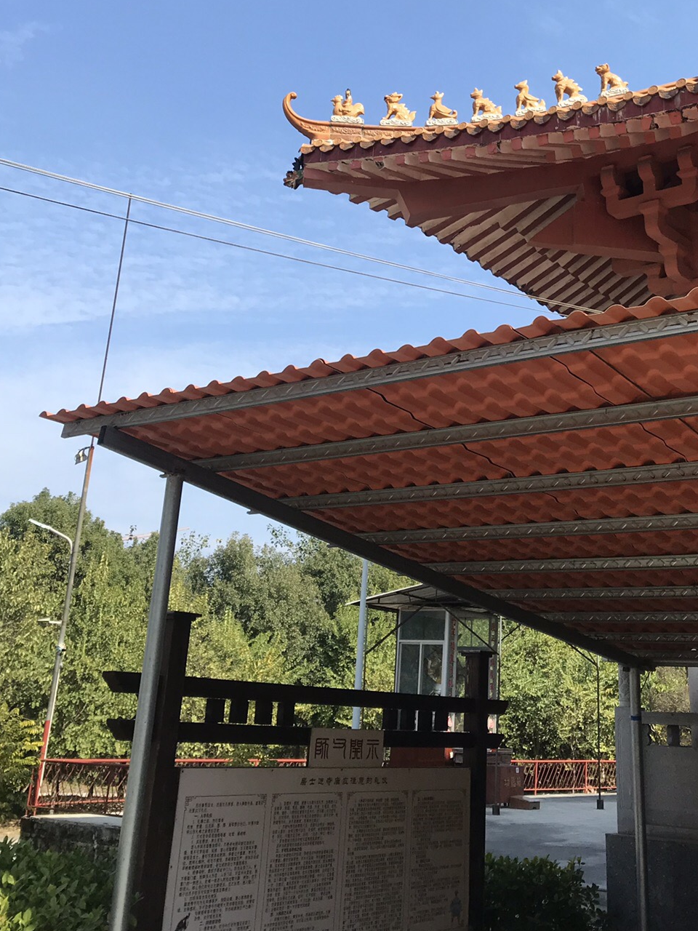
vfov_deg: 43.4
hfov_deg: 34.2
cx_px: 434
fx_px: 1129
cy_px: 235
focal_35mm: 42
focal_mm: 3.99
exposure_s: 1/1520
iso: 20
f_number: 1.8
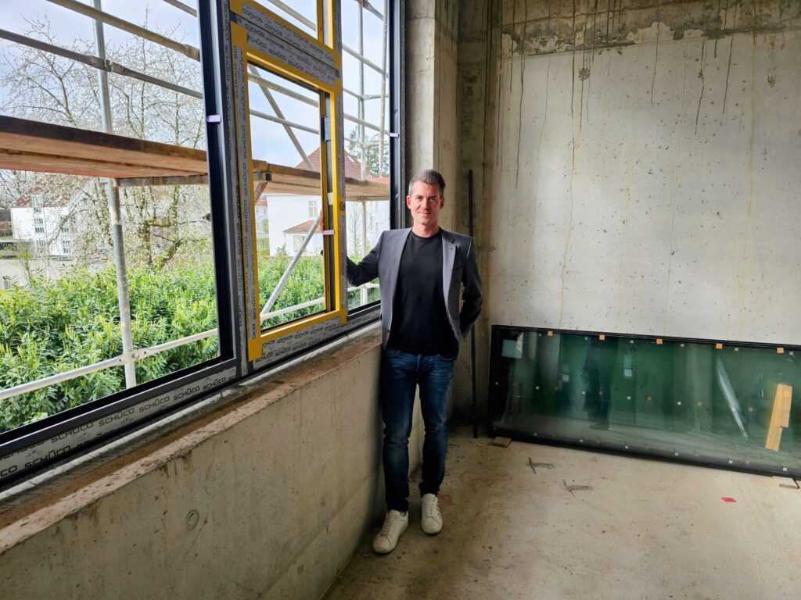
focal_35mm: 23
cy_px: 300
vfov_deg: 58.9
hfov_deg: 73.9
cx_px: 400
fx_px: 532
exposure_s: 1/100
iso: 12
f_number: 1.7
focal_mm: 6.3
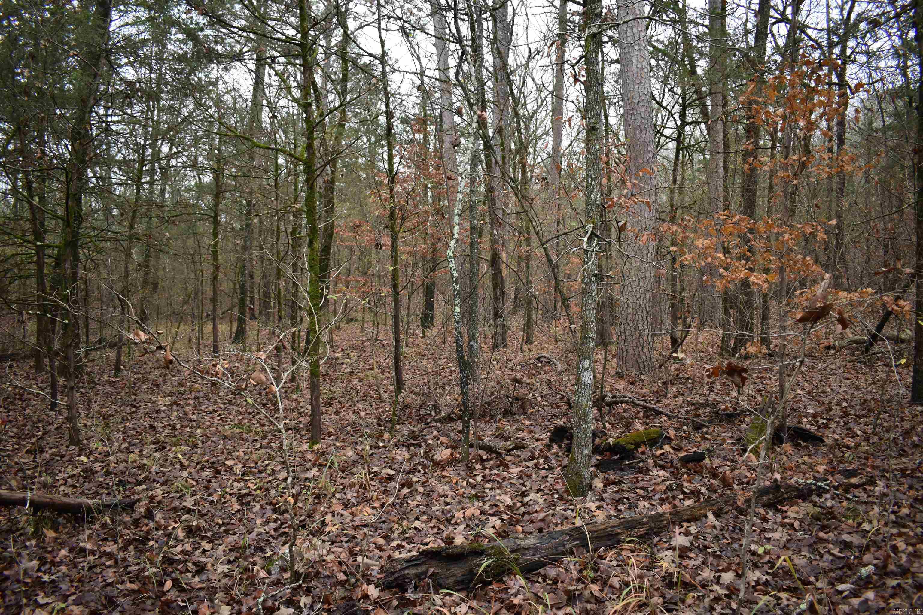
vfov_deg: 47.9
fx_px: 692
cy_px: 308
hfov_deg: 67.4
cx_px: 462
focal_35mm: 27
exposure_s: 1/250
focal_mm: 18
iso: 400
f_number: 4
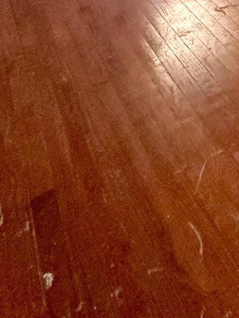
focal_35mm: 55
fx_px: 506
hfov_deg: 21.4
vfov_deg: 23.0
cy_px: -225
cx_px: 378
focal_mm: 2.22
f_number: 2.2
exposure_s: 1/120
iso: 250
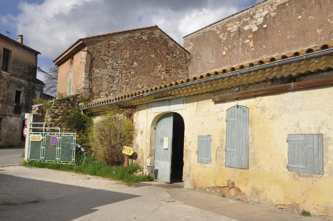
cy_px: 110
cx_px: 166
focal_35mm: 33
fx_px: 305
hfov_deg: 57.3
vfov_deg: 39.9
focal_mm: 22
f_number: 25
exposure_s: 1/200
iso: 400
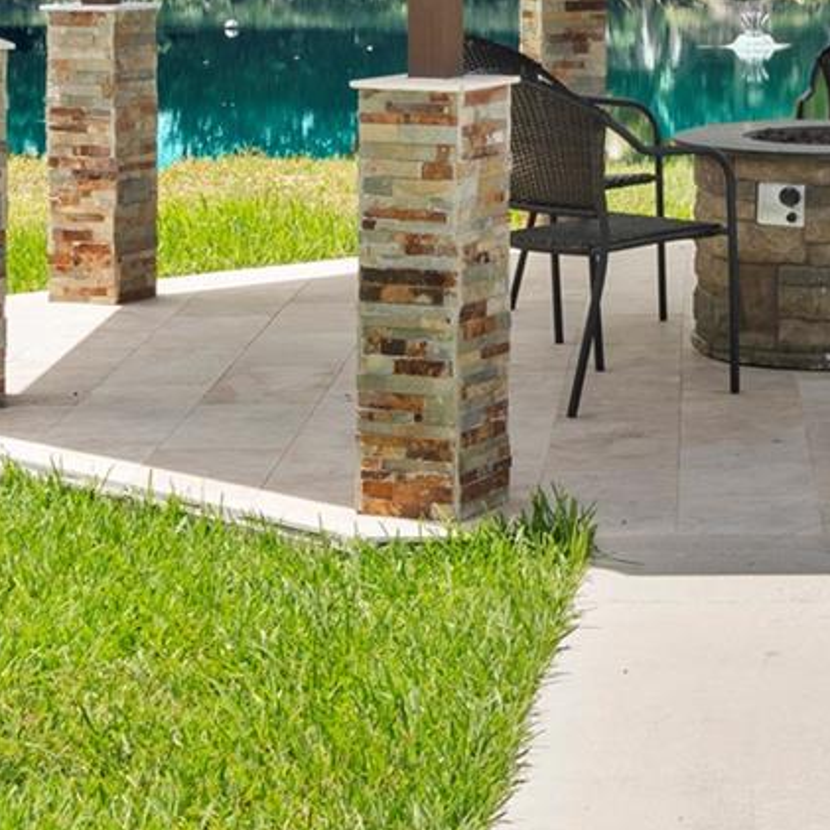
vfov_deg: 14.1
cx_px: 834
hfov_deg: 14.3
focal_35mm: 120
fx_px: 3255
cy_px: -141
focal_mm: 29
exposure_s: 1/13
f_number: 9
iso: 50
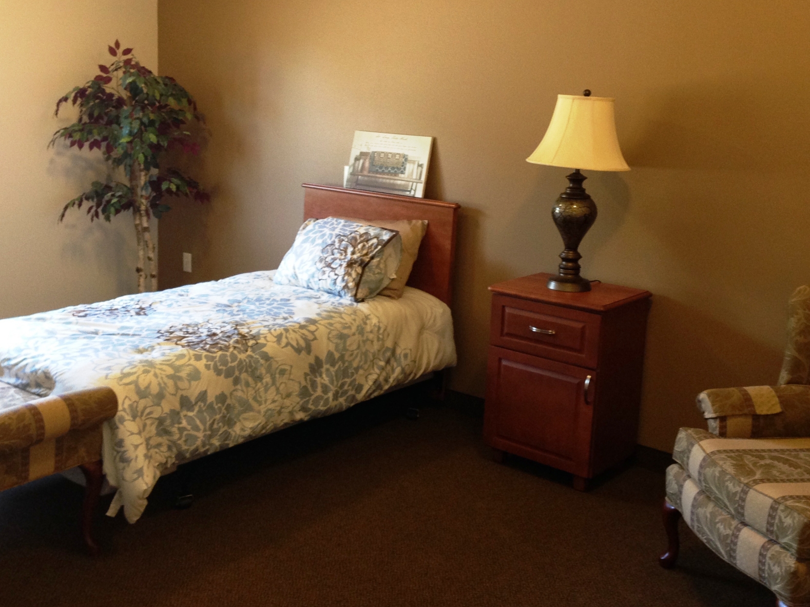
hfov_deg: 43.9
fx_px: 1006
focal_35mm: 43
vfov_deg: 33.5
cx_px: 407
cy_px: 247
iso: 125
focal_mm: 4.12
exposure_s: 1/20
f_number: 2.4
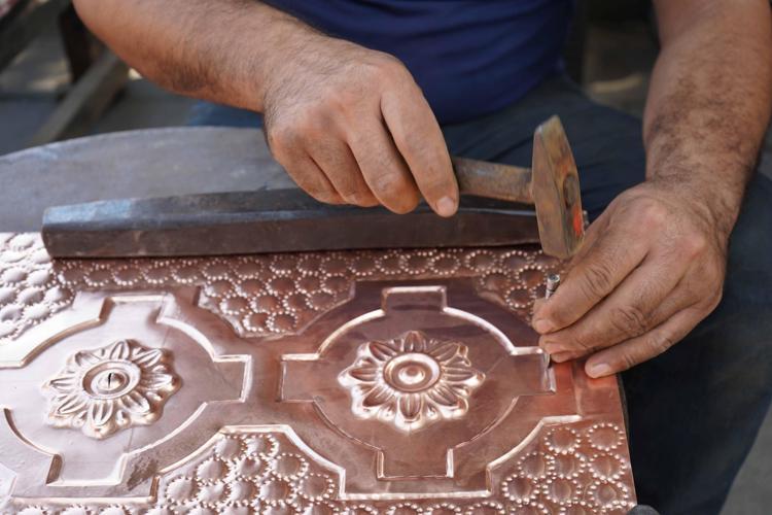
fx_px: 1136
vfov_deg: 25.5
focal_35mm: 53
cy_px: 258
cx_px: 386
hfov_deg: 37.5
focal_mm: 53
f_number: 5
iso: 320
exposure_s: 1/160
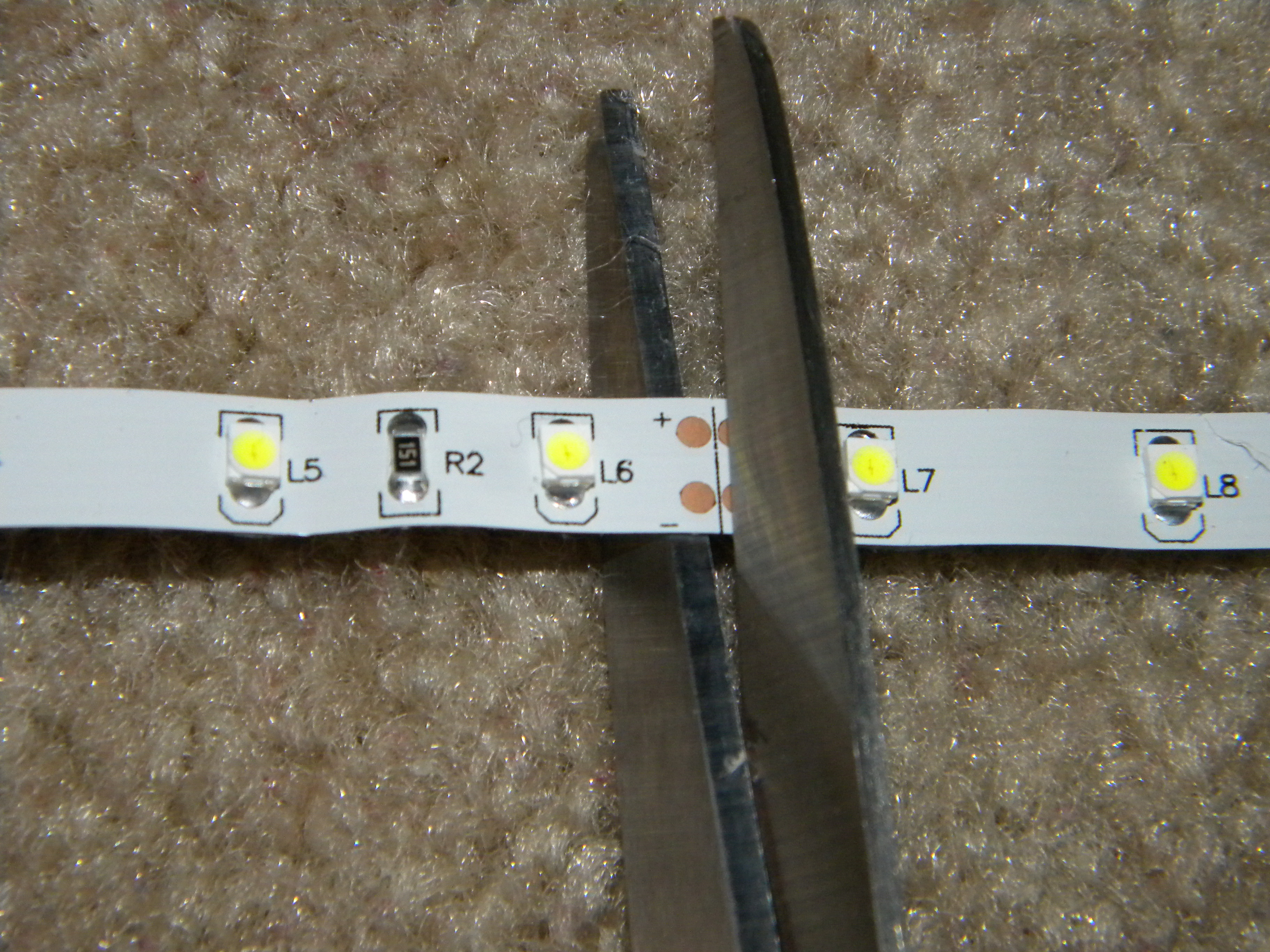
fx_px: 3045
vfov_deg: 17.8
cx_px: 635
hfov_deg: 23.6
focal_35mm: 83
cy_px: 476
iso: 400
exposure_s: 1/30
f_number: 9
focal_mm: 15.1
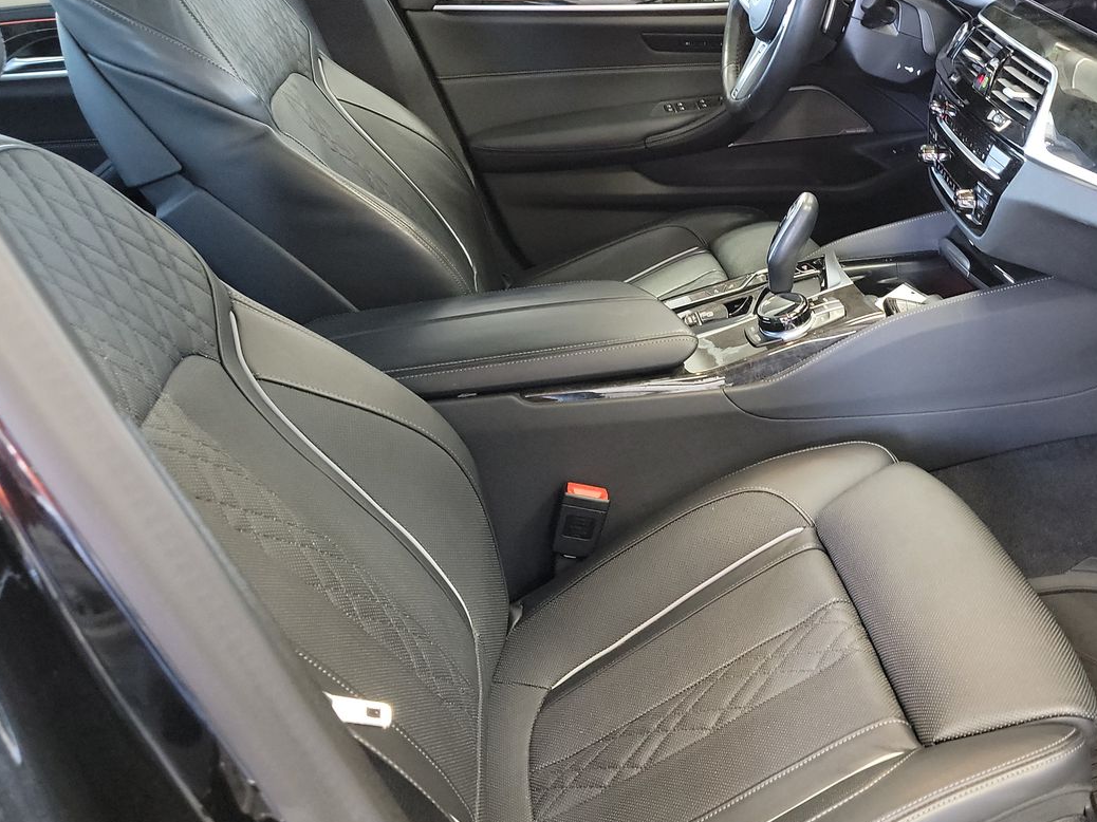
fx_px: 1172
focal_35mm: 37
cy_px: 339
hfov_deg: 48.7
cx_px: 787
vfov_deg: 38.5
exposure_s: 1/30
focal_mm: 6.7
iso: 898
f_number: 1.8
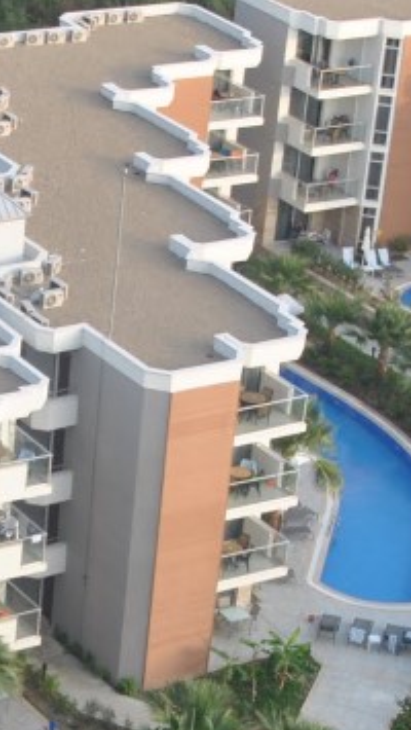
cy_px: 656
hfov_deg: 9.9
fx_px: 2361
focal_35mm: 122
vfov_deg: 17.3
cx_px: 143
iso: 125
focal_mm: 24
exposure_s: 1/125
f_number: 5.6
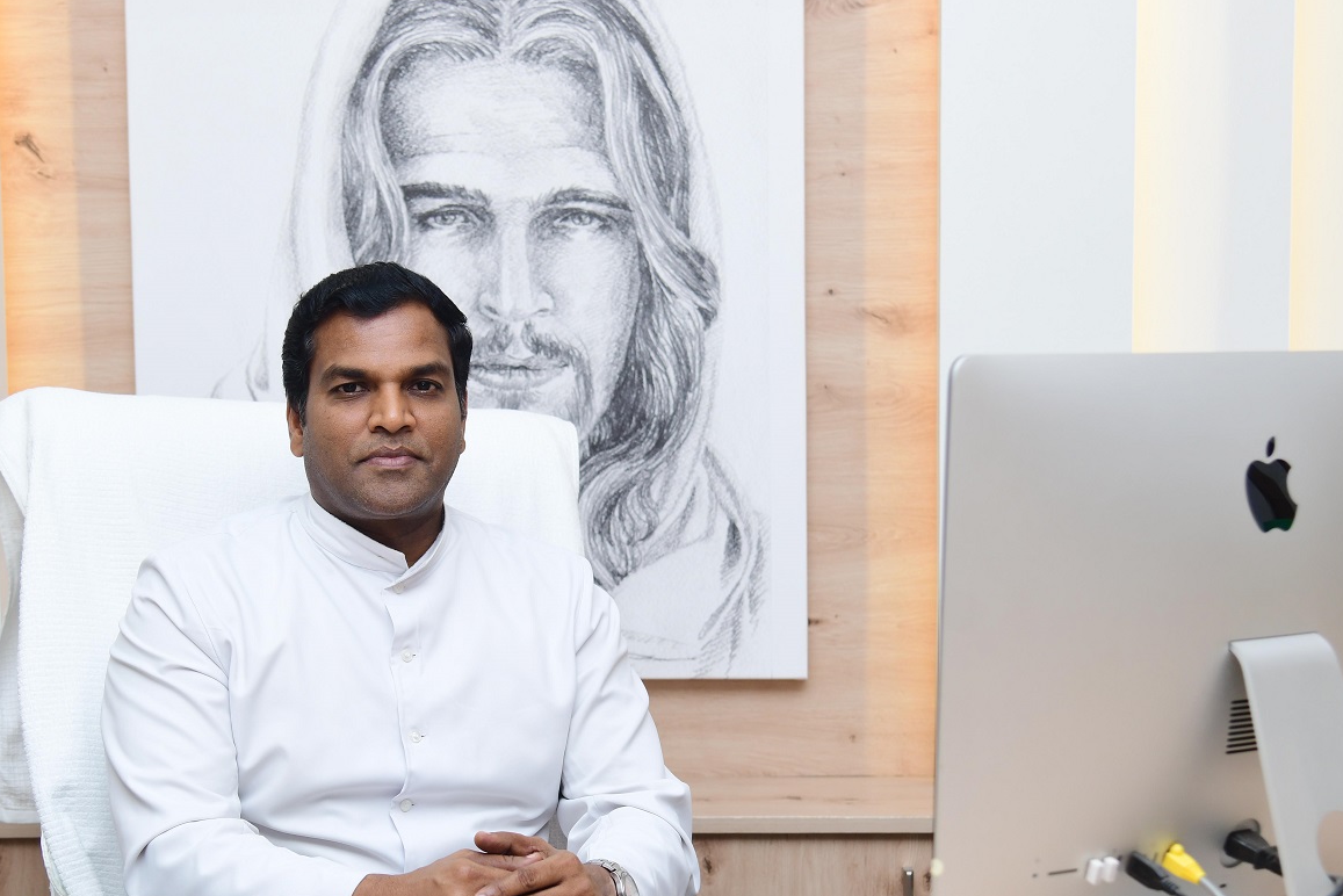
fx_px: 2724
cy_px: 570
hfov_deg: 27.6
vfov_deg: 18.6
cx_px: 519
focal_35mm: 73
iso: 400
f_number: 4
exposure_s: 1/160
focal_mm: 44
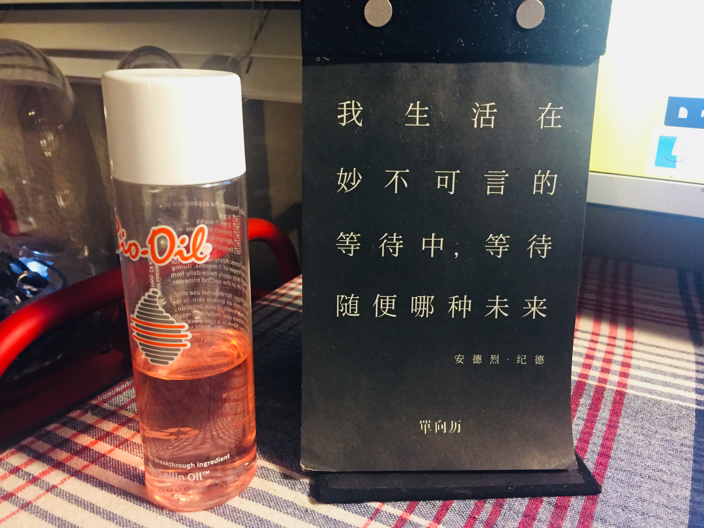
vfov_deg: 48.2
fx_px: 590
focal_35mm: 29
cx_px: 352
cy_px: 264
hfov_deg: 61.7
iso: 250
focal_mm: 4.15
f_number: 2.2
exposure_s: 1/17
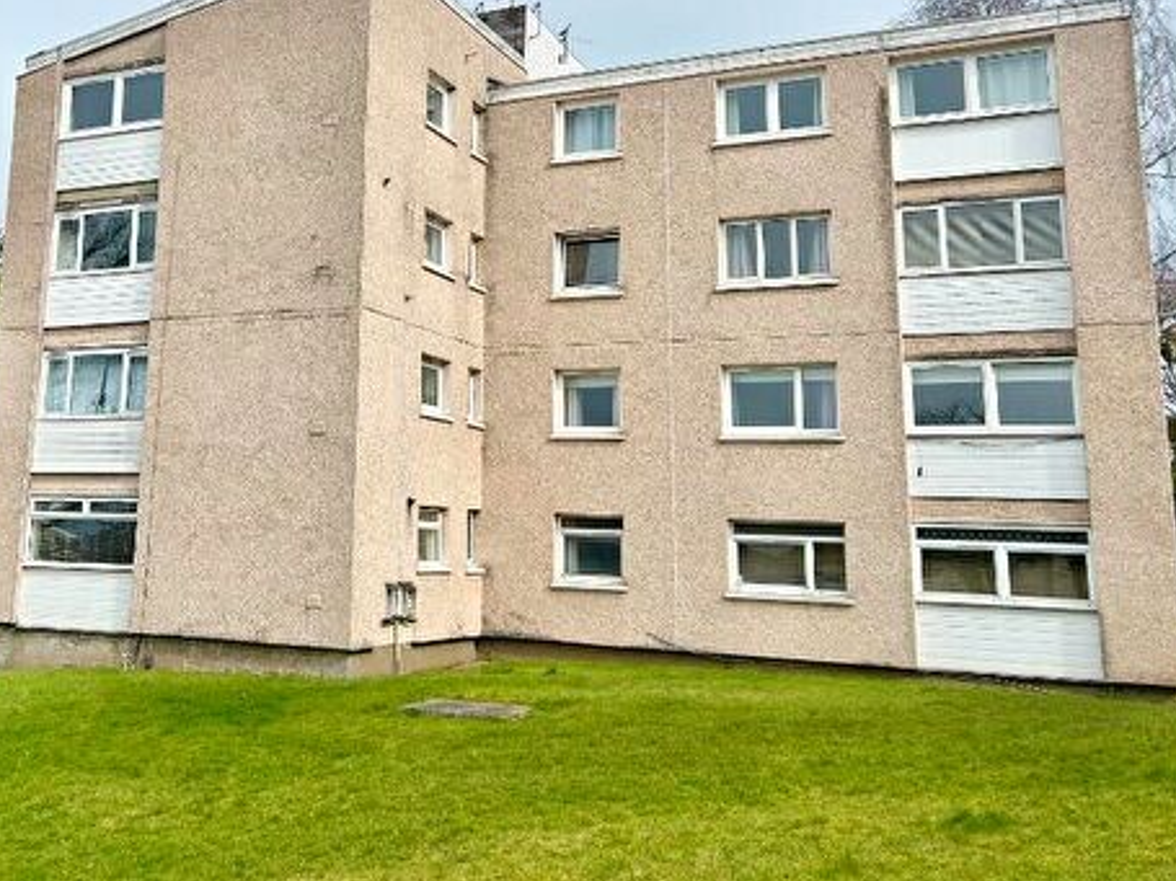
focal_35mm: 40
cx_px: 339
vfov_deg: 35.4
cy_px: 257
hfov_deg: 45.6
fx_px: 1359
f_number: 1.5
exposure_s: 1/5319
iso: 50
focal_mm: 5.7
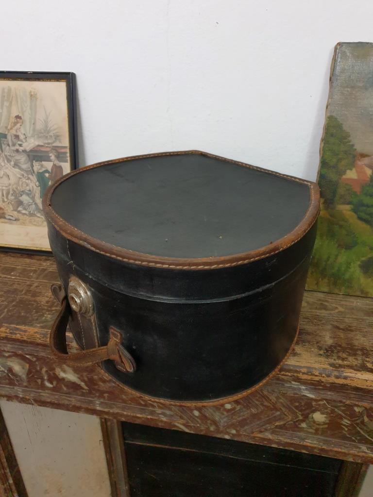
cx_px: 186
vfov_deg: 67.3
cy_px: 248
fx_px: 374
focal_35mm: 26
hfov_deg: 53.1
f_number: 1.5
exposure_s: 1/50
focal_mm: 4.3
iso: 320
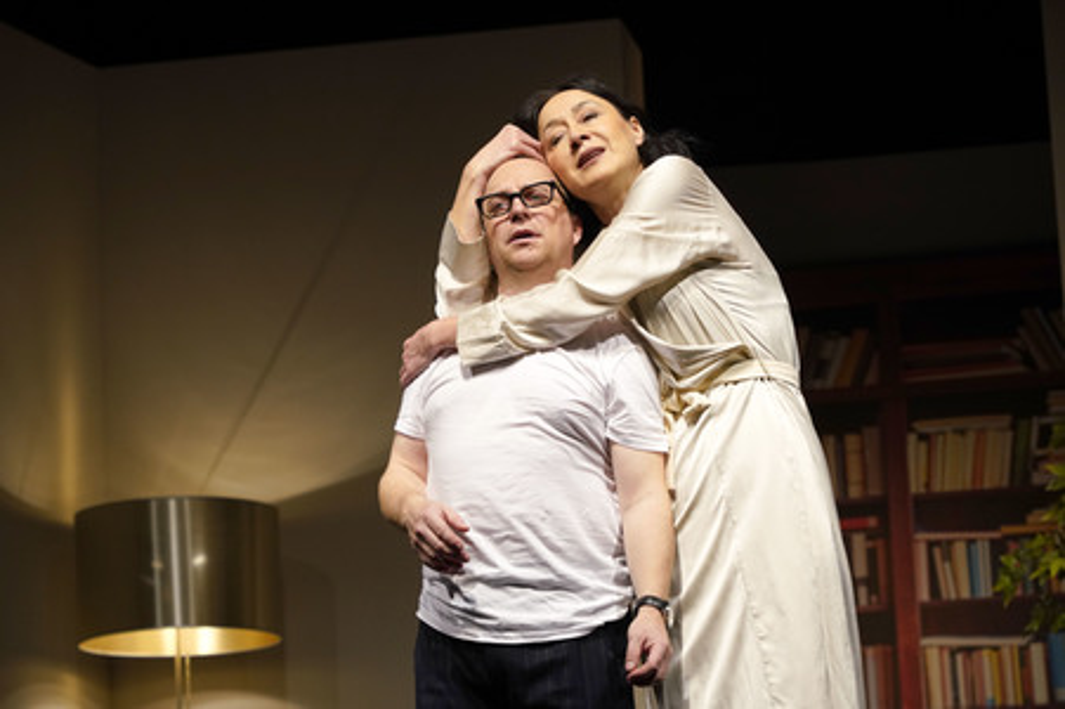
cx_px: 532
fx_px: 3281
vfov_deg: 12.3
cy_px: 354
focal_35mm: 111
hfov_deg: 18.4
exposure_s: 1/160
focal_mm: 111
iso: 1600
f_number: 5.6
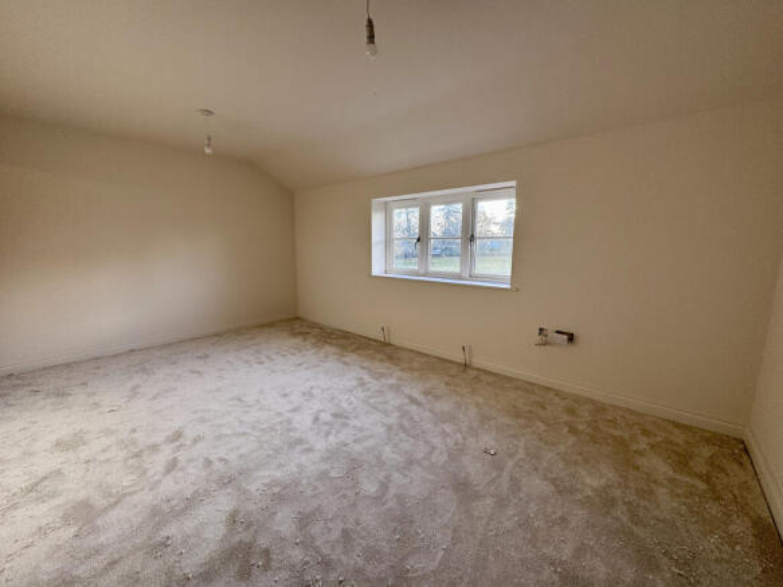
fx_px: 317
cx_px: 392
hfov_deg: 102.1
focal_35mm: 14
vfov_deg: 85.7
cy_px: 294
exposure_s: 1/99
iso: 80
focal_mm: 2.22
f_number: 2.2
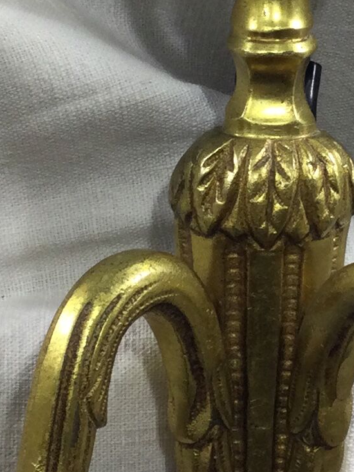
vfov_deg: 14.2
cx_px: 259
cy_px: 121
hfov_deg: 10.7
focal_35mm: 138
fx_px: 1881
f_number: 2.4
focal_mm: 3.3
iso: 32
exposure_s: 1/50
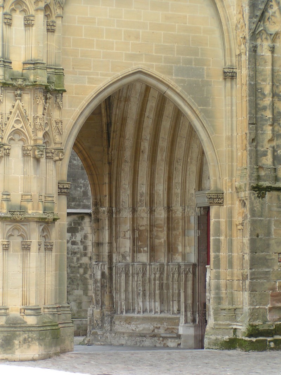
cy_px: 188
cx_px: 140
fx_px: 1169
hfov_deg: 13.7
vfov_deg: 18.2
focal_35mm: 108
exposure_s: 1/125
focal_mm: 16.6
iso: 50
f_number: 4
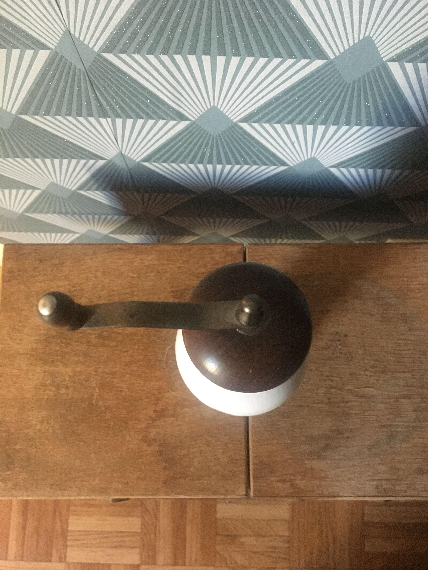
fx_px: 478
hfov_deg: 48.2
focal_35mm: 29
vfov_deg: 61.7
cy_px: 285
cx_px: 214
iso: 320
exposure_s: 1/17
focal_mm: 4.15
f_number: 2.2
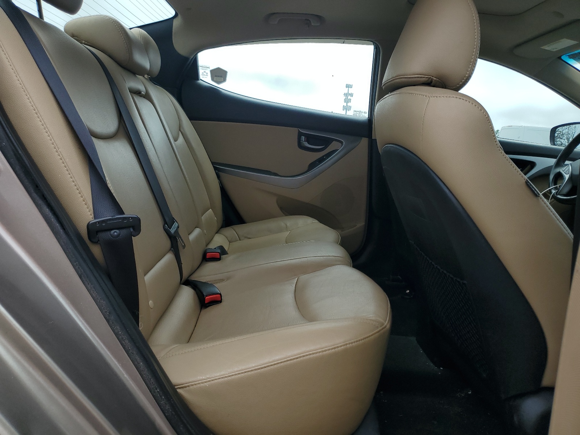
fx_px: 436
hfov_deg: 67.3
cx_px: 290
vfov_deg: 53.1
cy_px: 218
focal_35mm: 26
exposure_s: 1/2000
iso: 50
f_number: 1.5
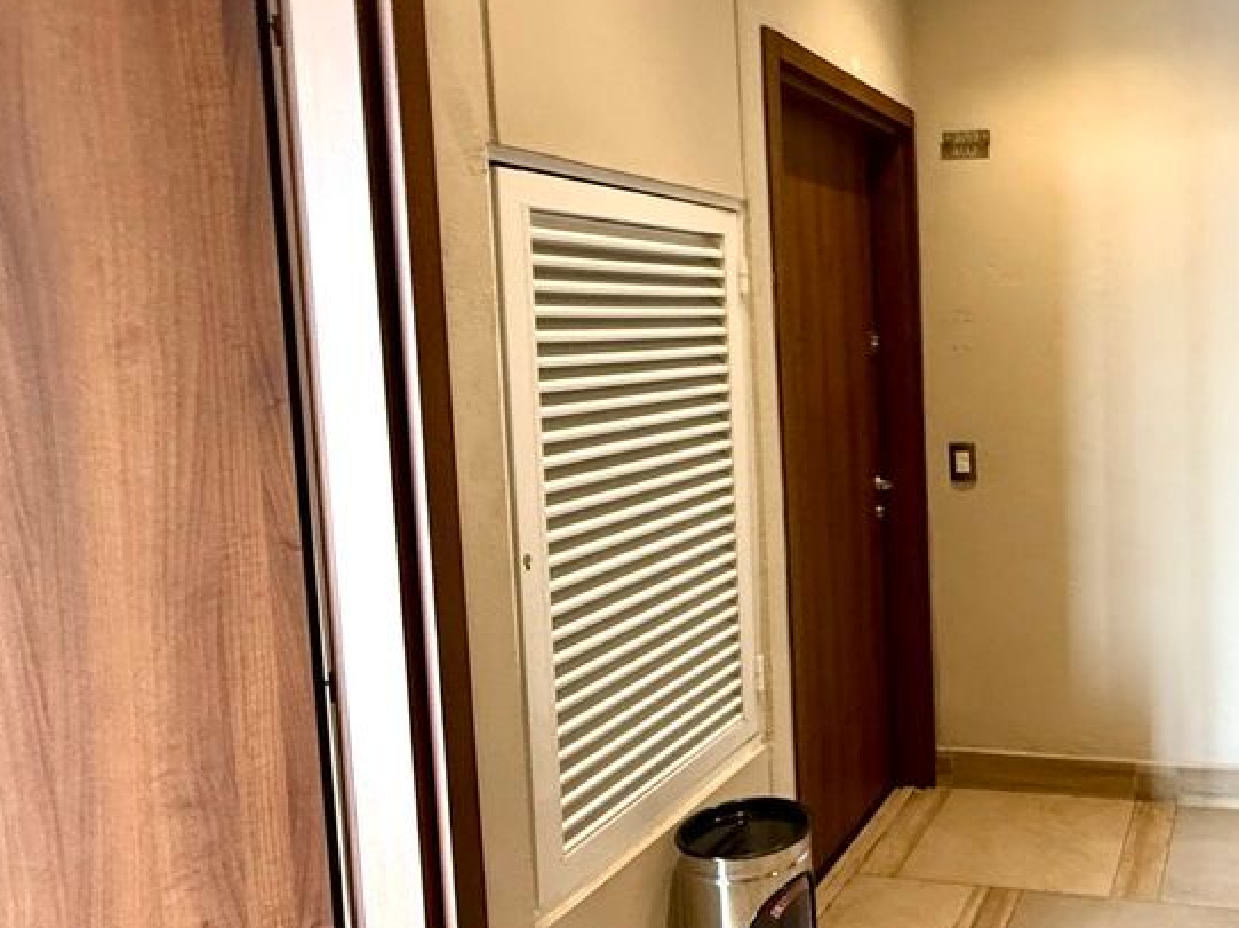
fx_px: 1109
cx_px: 1026
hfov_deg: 53.6
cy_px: 418
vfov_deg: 45.4
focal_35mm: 31
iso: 250
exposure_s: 1/60
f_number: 2.2
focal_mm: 2.22
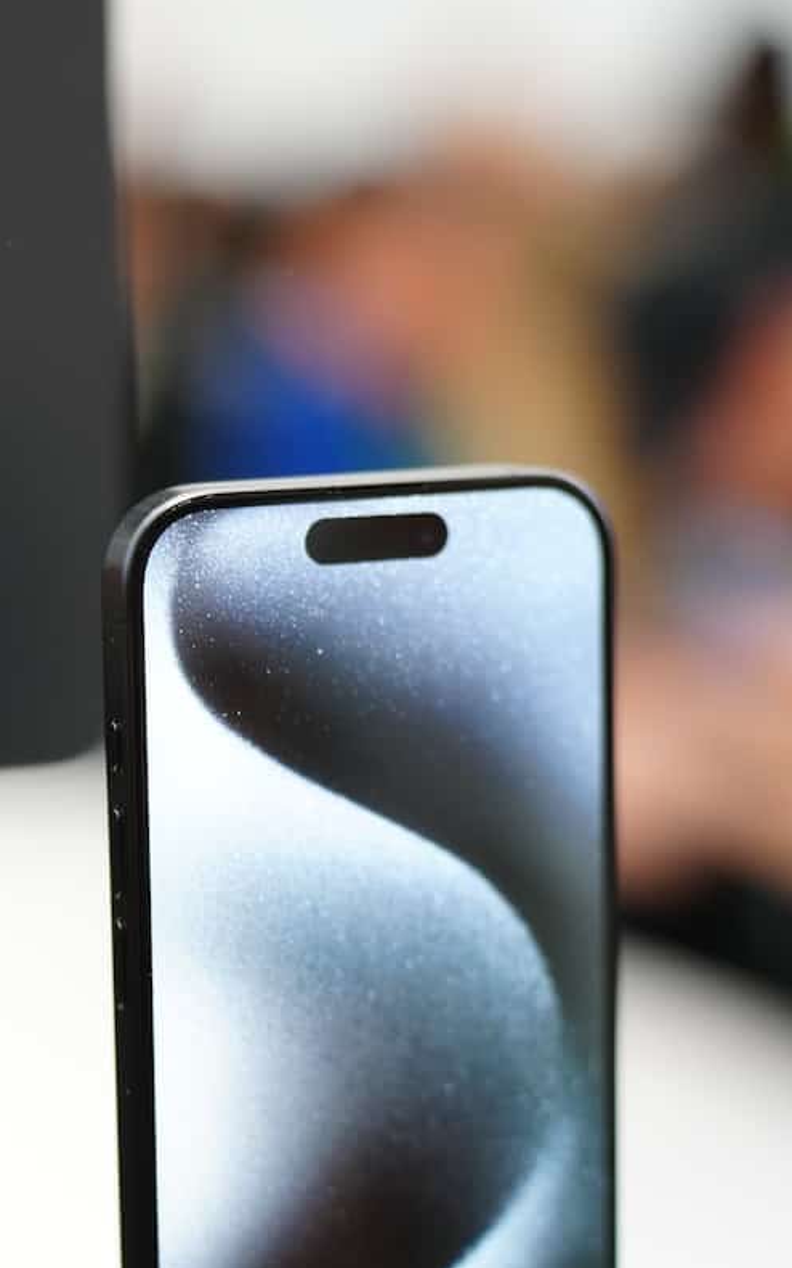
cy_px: 635
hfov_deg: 13.1
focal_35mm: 99
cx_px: 114
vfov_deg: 21.0
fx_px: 3421
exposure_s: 1/100
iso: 640
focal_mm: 64
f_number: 2.8
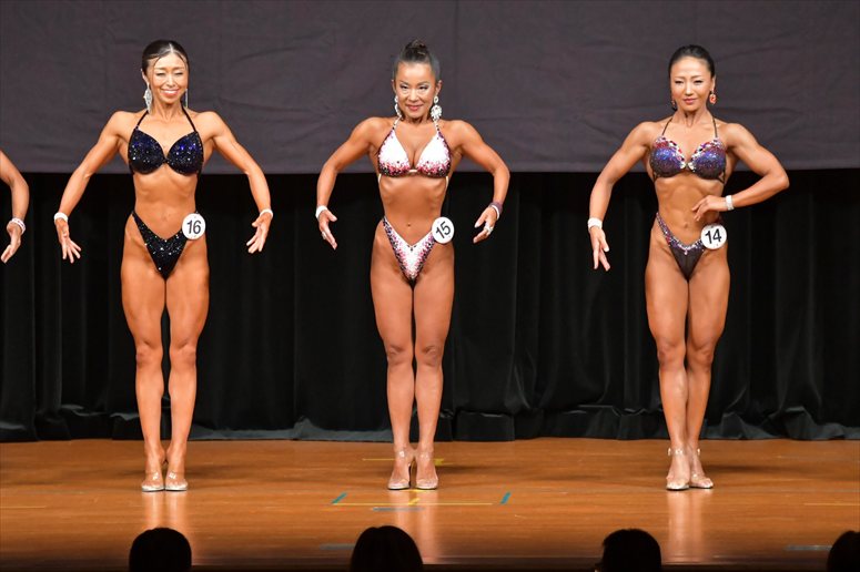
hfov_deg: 7.6
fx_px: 6447
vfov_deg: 5.1
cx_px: 430
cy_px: 286
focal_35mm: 270
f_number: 5.6
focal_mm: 180
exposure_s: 1/400
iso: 6400
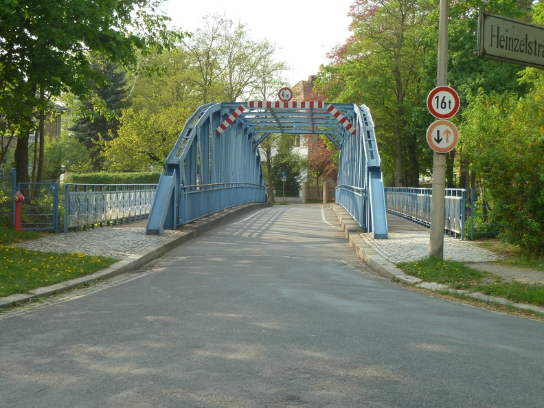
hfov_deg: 32.7
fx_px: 927
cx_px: 272
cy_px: 204
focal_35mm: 59
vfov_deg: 24.8
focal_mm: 9.7
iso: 80
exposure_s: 1/200
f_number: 3.9
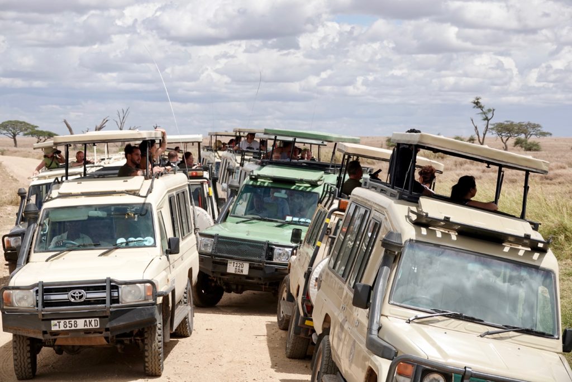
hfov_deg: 20.4
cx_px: 286
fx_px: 1589
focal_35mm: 100
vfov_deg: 13.7
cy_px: 191
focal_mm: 36.72
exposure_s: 1/1000
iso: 100
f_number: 4
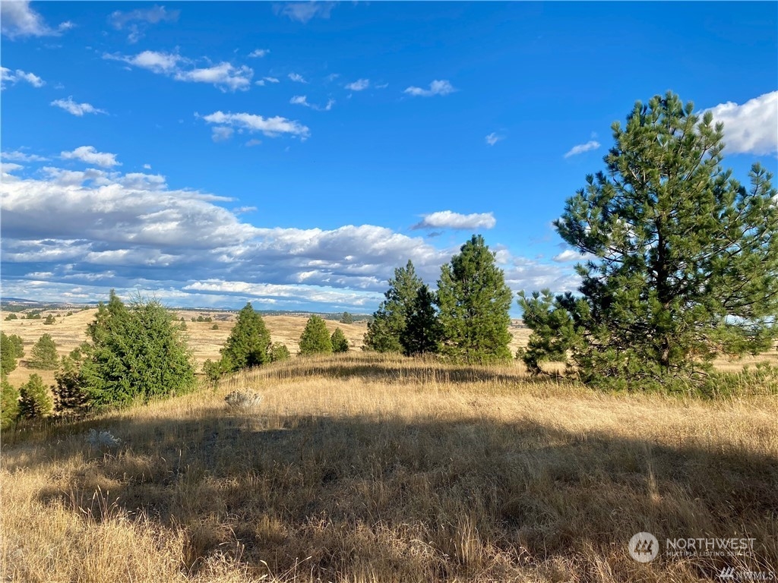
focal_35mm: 26
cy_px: 292
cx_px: 389
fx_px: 584
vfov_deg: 53.1
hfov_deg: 67.3
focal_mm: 4.25
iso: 32
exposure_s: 1/2817
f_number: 1.8
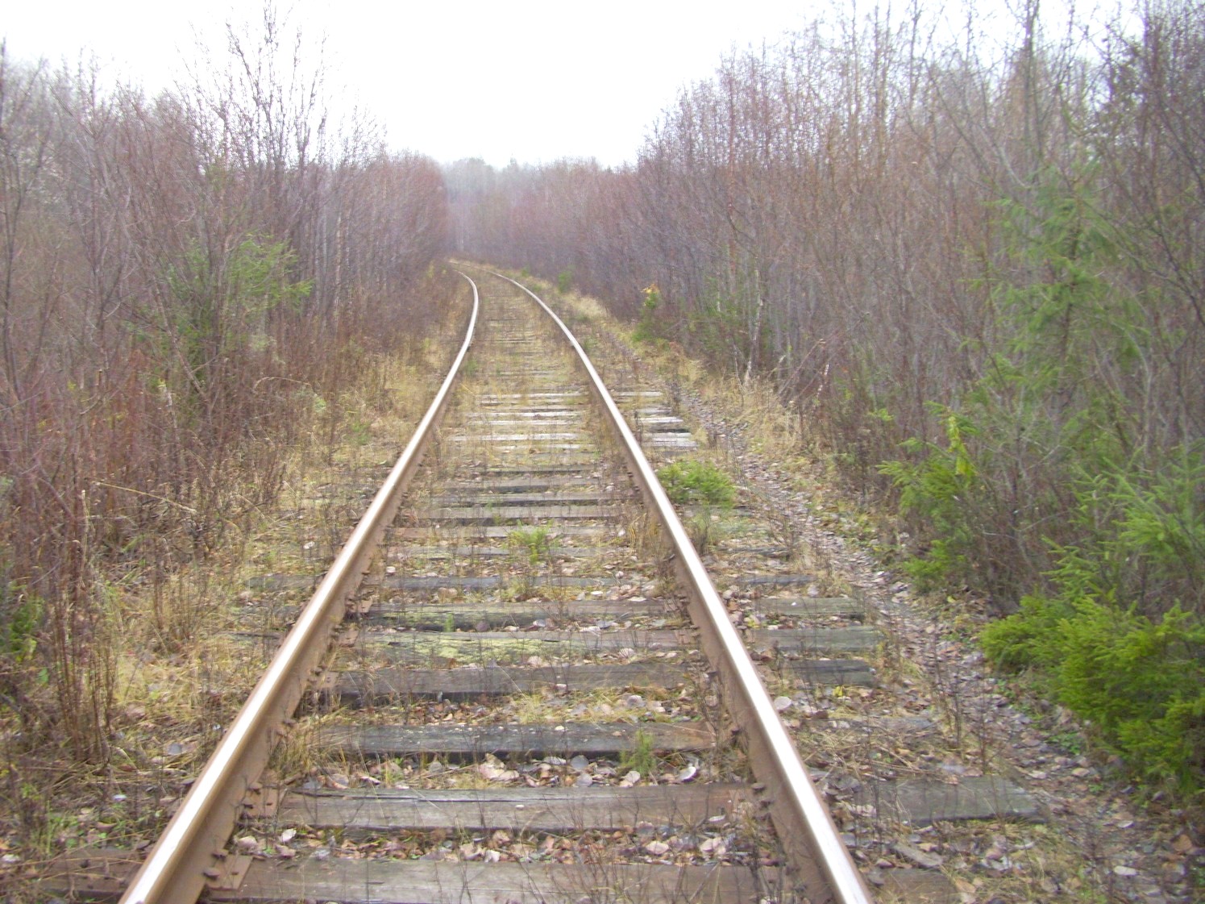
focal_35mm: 34
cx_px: 602
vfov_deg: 41.8
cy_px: 452
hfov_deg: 54.0
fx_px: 1183
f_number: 2.9
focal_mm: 5.7
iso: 125
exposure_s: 1/60
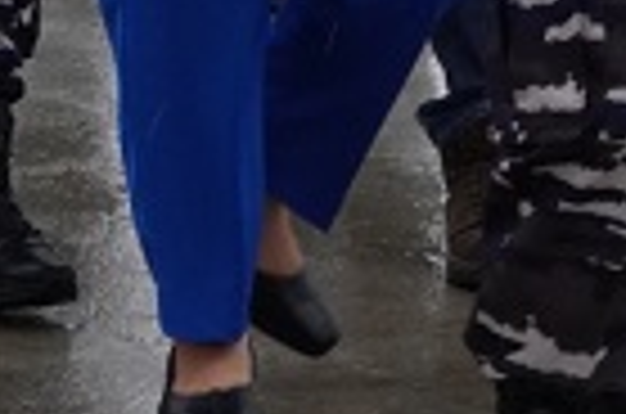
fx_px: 7200
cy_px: -484
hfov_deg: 5.0
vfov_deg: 3.3
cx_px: -54
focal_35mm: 415
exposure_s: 1/320
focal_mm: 48
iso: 1600
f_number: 22
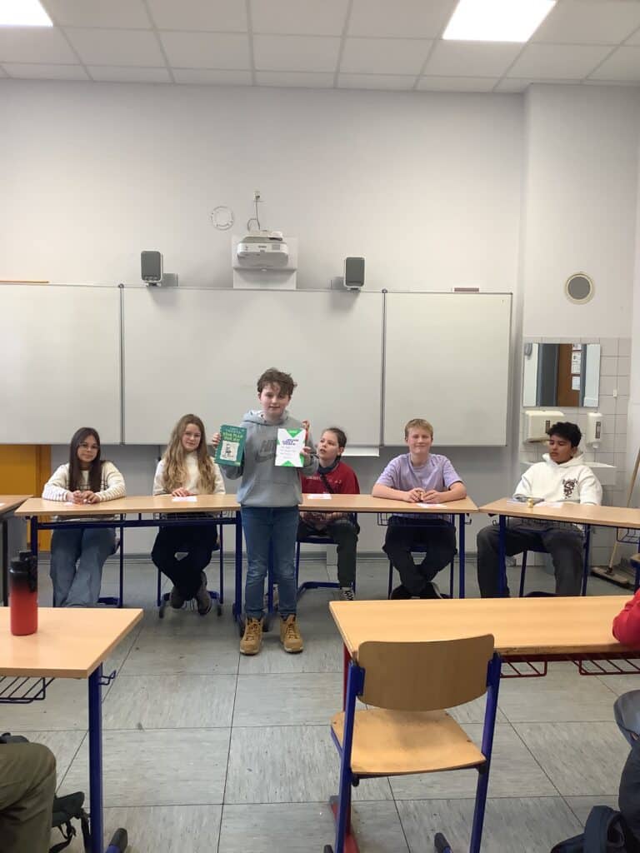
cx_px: 320
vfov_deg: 58.4
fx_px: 764
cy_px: 426
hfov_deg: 45.4
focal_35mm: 31
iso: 100
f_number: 2.4
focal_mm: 3.3
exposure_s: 1/60
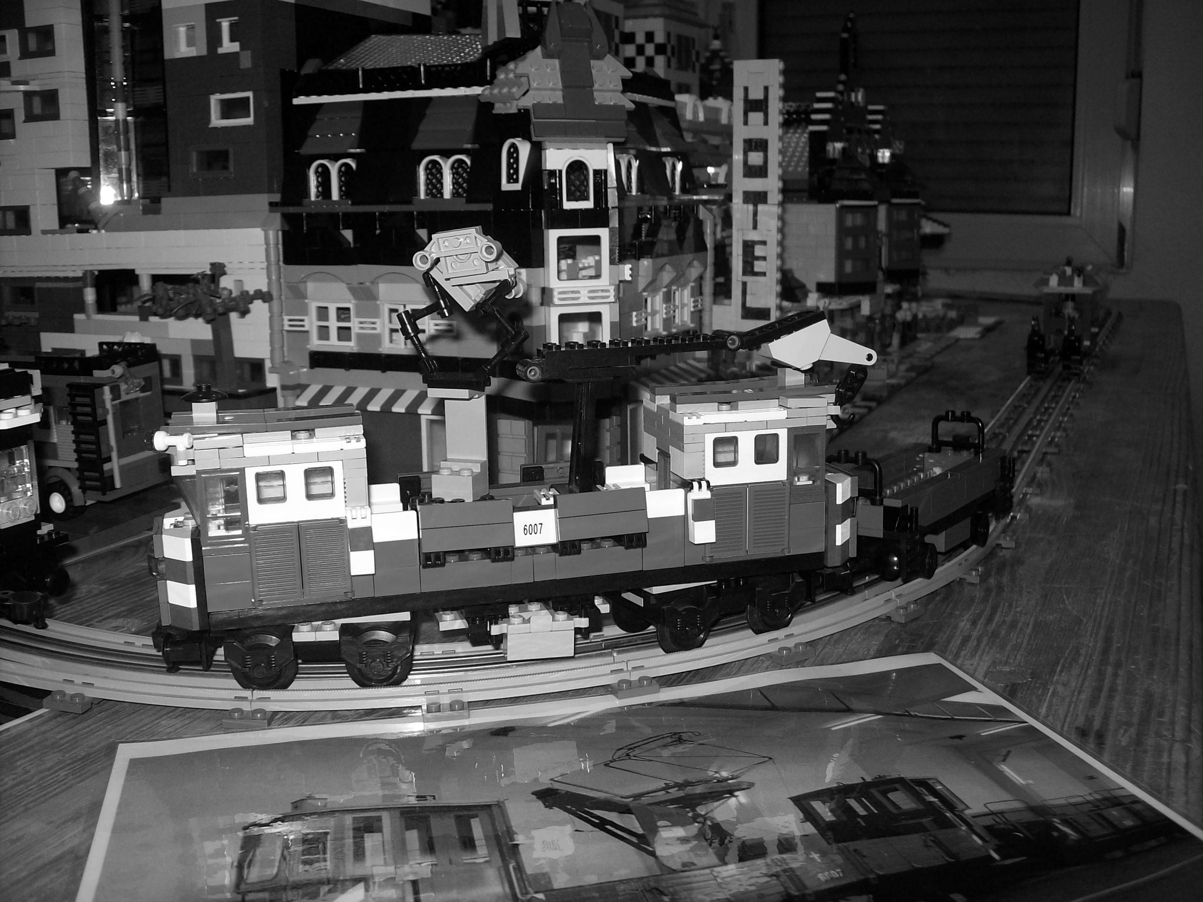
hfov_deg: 51.4
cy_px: 451
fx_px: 1251
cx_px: 602
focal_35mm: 36
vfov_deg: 39.7
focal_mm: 6
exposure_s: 1/64
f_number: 2.7
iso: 80
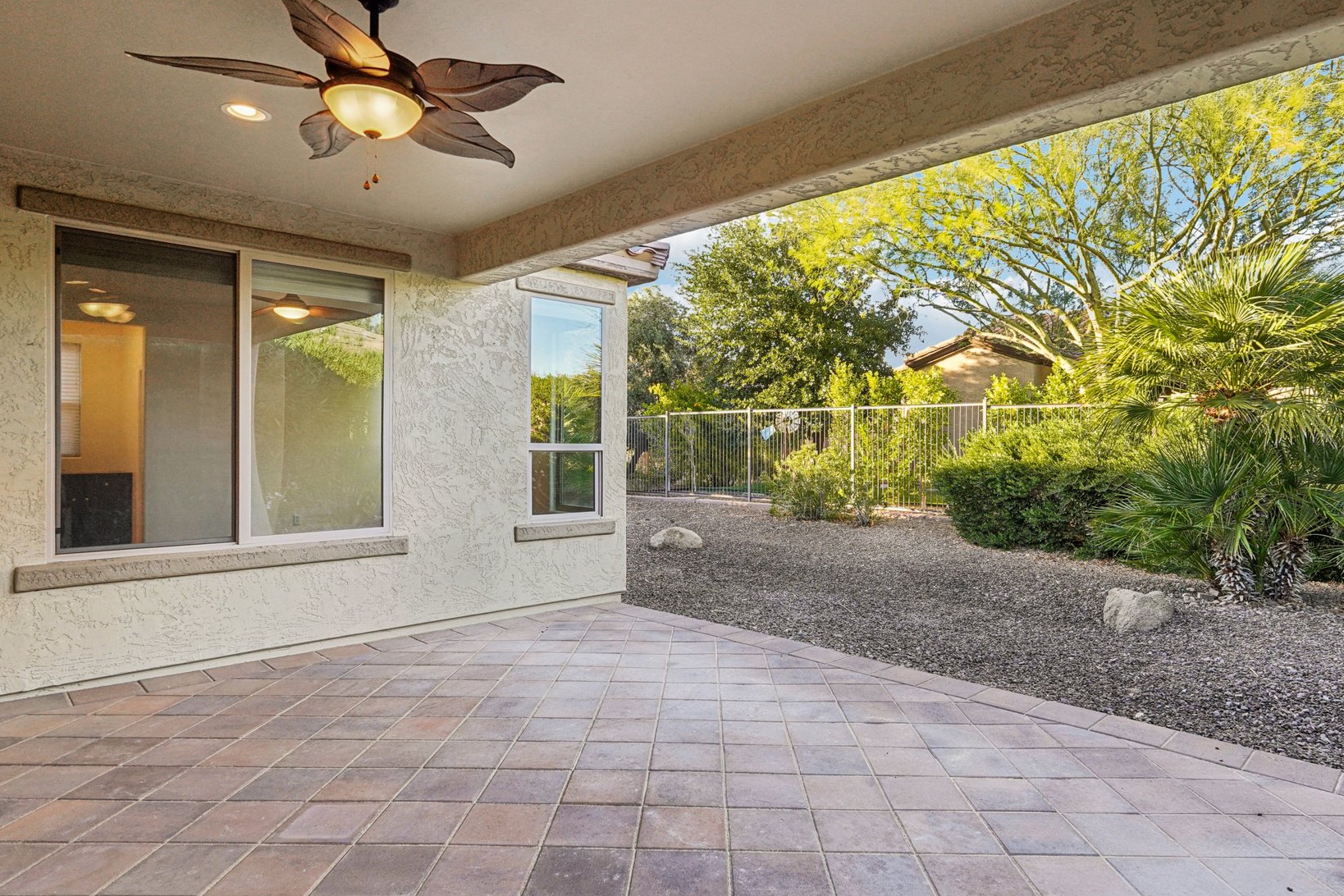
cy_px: 434
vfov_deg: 61.9
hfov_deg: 83.9
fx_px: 747
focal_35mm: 20
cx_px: 707
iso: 400
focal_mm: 16
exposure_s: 1/50
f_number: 8
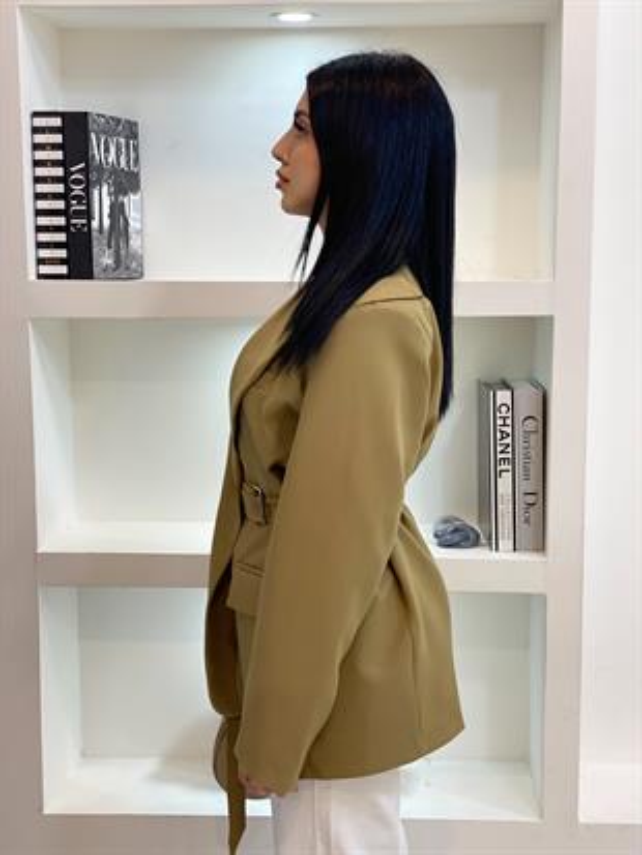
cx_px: 321
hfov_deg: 28.0
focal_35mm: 52
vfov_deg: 36.8
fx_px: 1285
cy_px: 428
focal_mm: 6
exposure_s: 1/100
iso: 100
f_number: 2
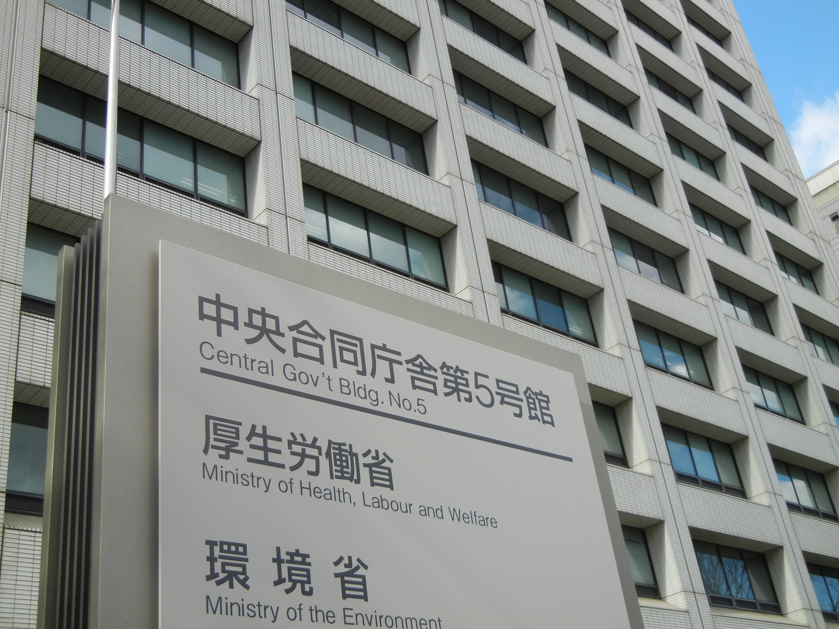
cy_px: 314
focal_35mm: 45
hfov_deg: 42.1
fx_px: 1091
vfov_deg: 32.2
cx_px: 420
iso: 160
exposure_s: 1/526
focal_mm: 8.1
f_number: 3.8
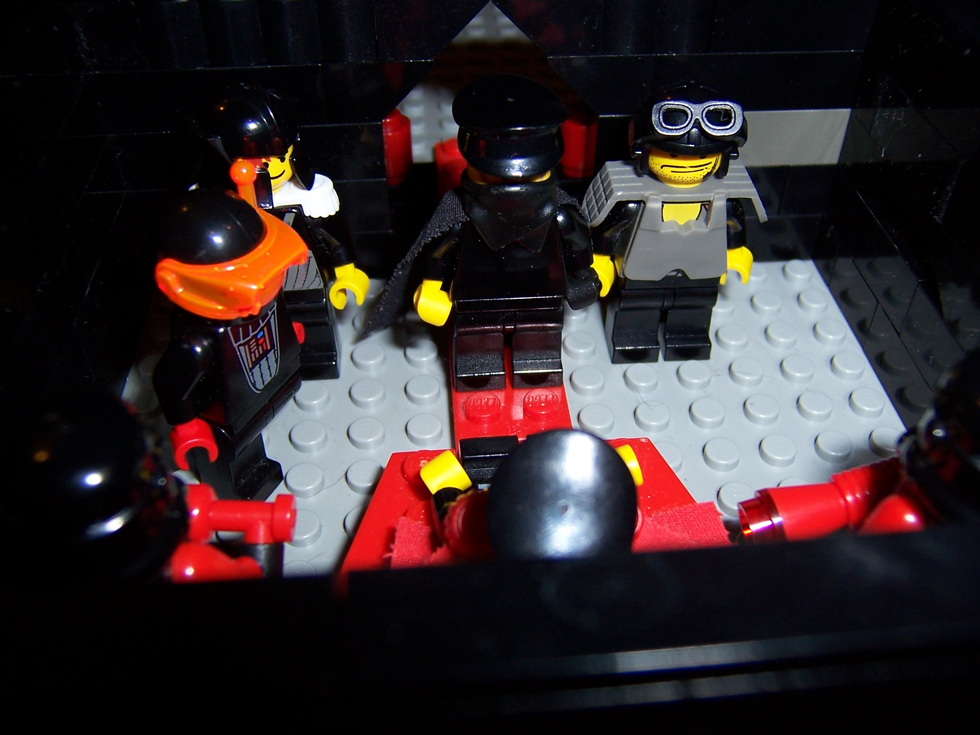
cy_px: 368
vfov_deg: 42.9
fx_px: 934
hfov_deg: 55.4
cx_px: 490
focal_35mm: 33
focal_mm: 5.5
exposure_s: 1/60
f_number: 2.8
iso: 80
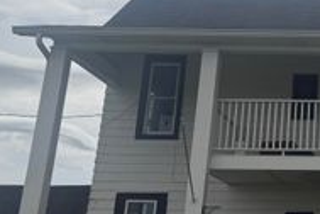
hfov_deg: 27.0
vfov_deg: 20.5
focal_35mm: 66
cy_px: 60
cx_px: 383
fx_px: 587
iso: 64
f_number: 1.78
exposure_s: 1/14286
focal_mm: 6.76
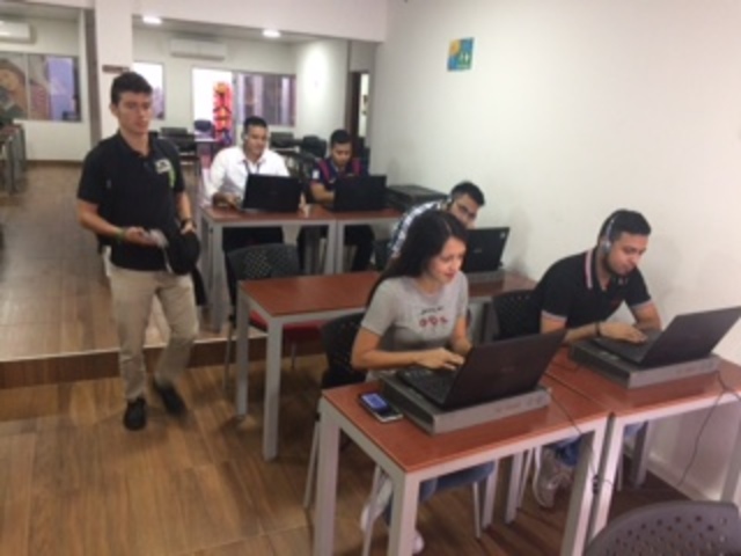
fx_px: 621
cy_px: 278
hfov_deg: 61.7
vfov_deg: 48.2
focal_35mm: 29
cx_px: 370
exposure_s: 1/30
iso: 200
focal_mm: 4.15
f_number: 2.2
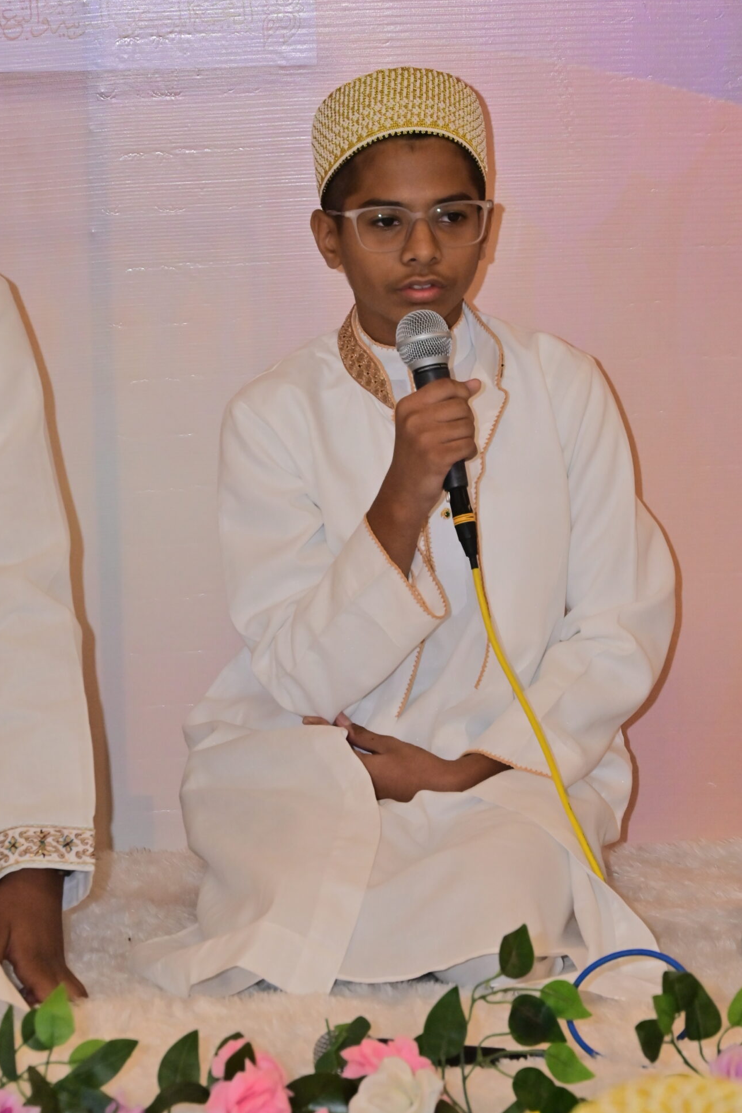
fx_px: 6151
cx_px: 468
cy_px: 543
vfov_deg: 10.3
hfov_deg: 6.9
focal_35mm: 199
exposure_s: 1/125
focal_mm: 150
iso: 1600
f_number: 8
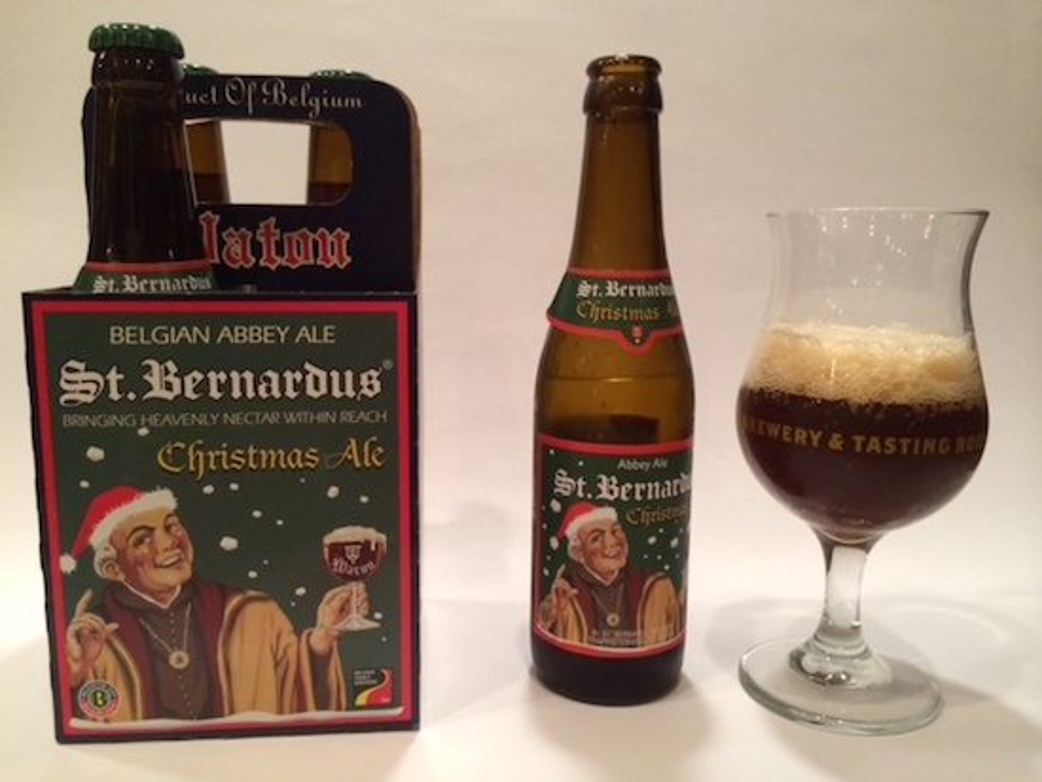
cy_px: 391
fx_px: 903
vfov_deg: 46.8
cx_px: 521
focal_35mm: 30
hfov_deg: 59.9
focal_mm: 4.12
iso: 200
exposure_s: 1/30
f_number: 2.2
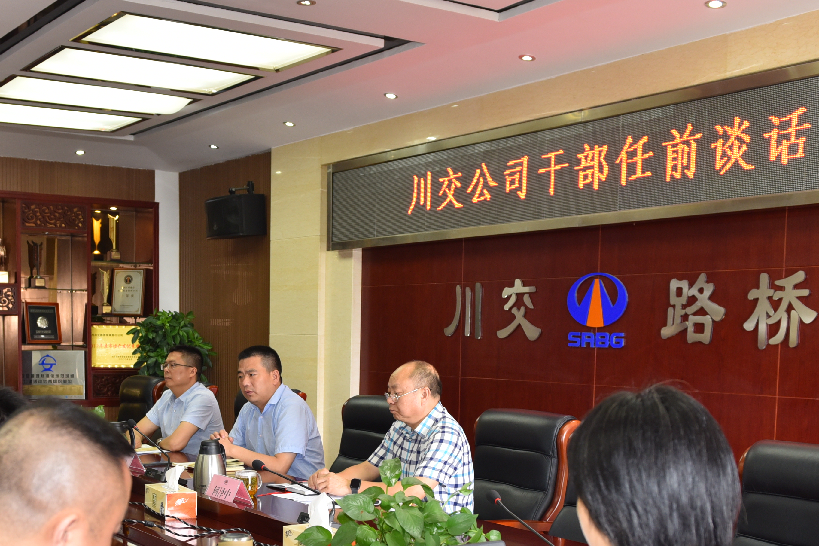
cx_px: 294
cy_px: 429
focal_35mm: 48
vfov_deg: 27.6
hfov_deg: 40.7
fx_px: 1092
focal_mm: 29
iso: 800
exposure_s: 1/60
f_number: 4
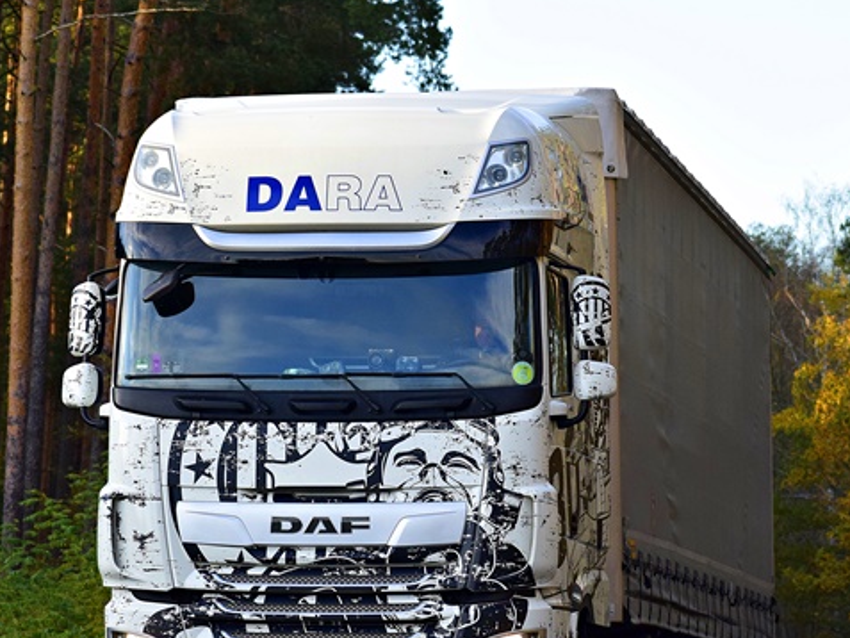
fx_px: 6234
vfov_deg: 5.9
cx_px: 335
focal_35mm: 254
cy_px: 377
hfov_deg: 7.8
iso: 800
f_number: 6.3
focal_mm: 105
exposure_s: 1/640
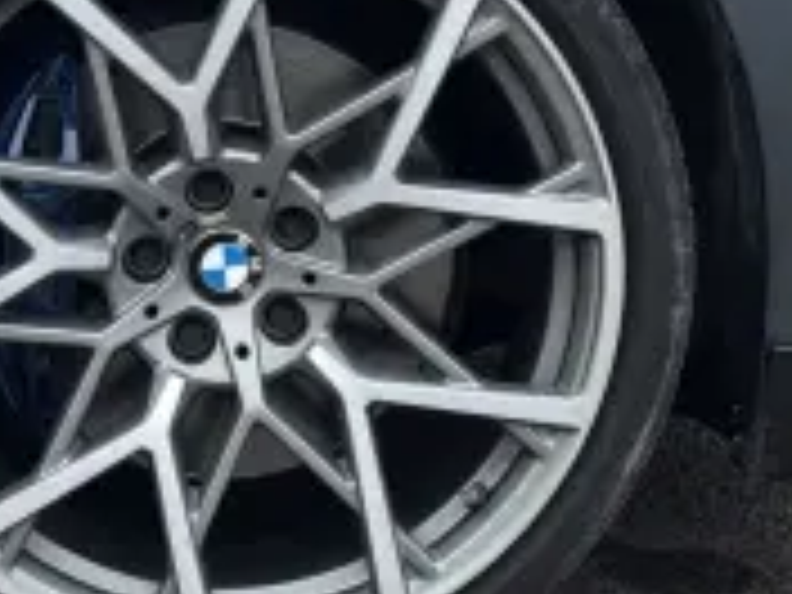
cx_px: 184
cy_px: 198
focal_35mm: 98
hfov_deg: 19.9
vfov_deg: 15.1
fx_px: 2242
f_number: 1.78
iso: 200
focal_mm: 6.76
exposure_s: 1/60
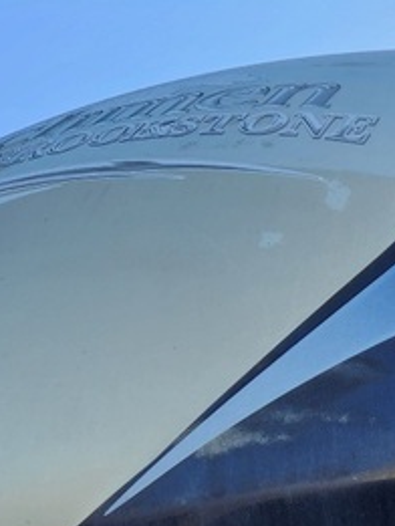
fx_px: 1338
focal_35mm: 88
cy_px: 621
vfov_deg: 20.8
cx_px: 655
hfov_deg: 15.1
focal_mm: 5.4
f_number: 1.8
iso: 20
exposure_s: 1/667
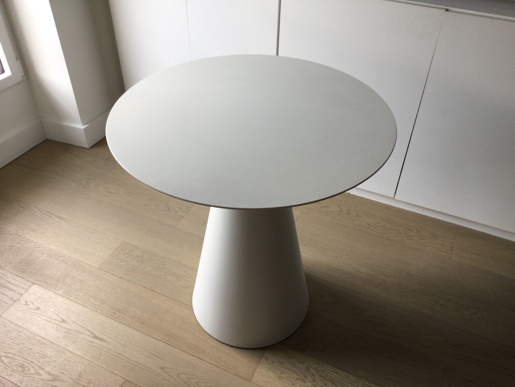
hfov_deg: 58.4
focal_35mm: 31
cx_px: 258
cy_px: 194
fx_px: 461
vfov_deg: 45.4
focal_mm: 3.3
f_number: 2.4
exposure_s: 1/50
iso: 25
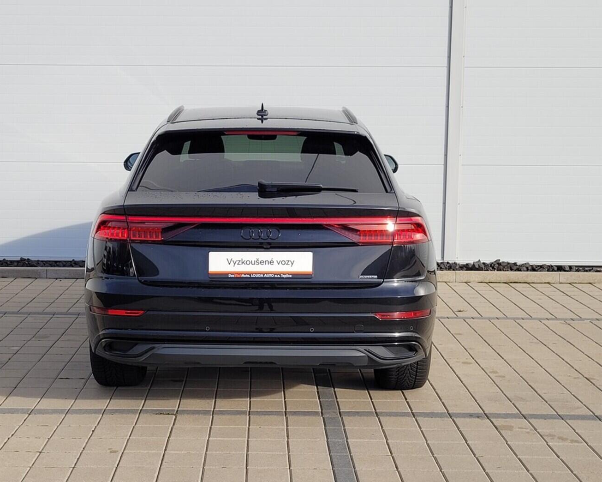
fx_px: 499
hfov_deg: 62.1
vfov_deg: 51.5
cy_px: 238
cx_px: 271
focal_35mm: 28
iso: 40
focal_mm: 5.4
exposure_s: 1/1441
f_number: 1.8
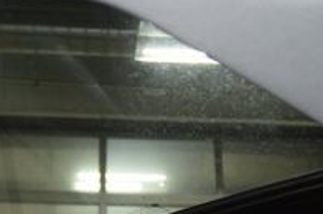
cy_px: 268
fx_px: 967
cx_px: 114
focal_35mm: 108
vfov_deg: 12.3
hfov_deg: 18.9
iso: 1600
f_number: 3.5
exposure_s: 1/60
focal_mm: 22
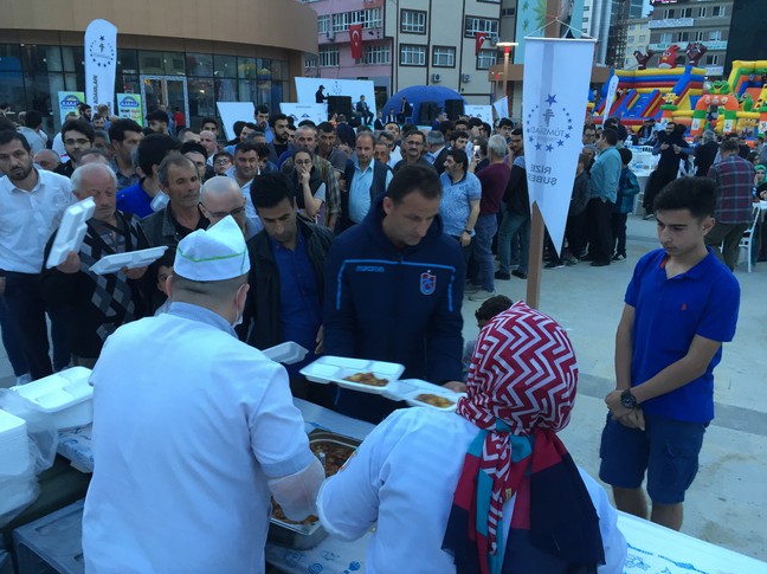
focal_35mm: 30
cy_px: 296
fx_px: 664
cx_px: 379
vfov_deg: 46.7
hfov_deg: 60.0
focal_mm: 4.15
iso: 80
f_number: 2.2
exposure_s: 1/33
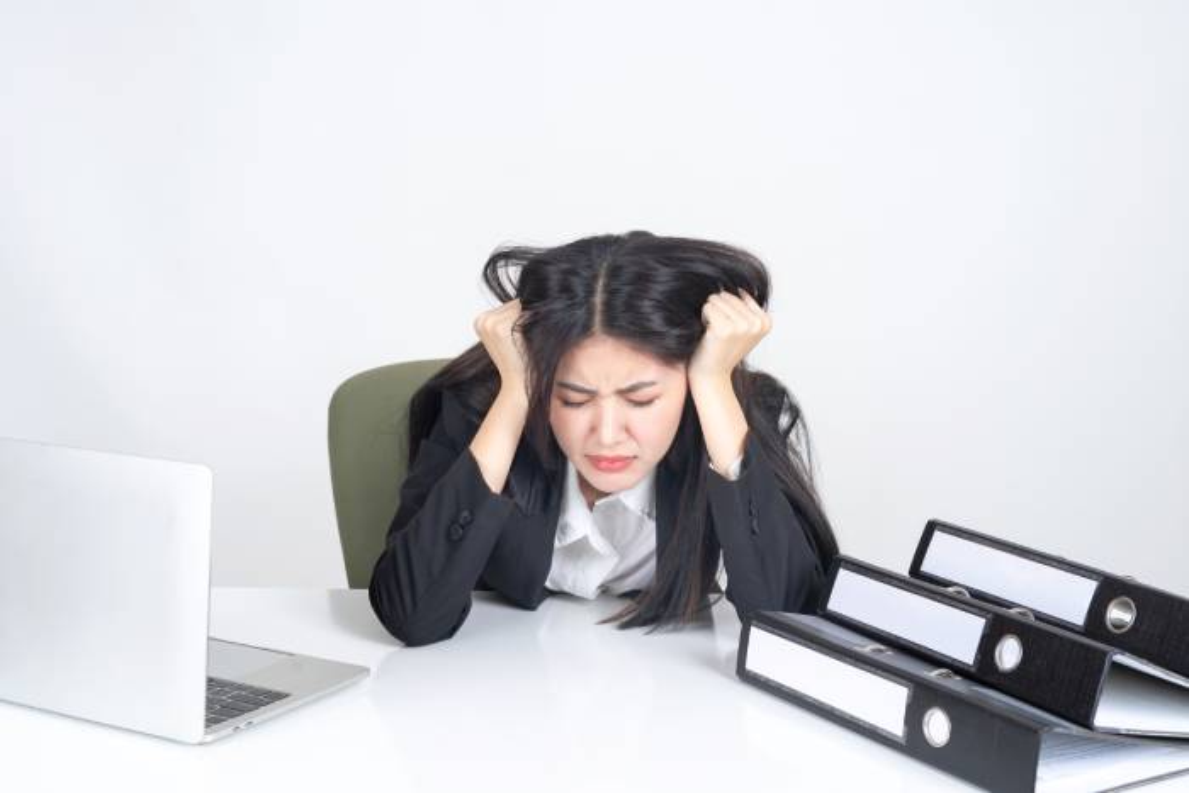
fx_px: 1652
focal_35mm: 50
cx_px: 594
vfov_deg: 27.0
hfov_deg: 39.6
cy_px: 396
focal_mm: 50
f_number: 8
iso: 100
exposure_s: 1/90
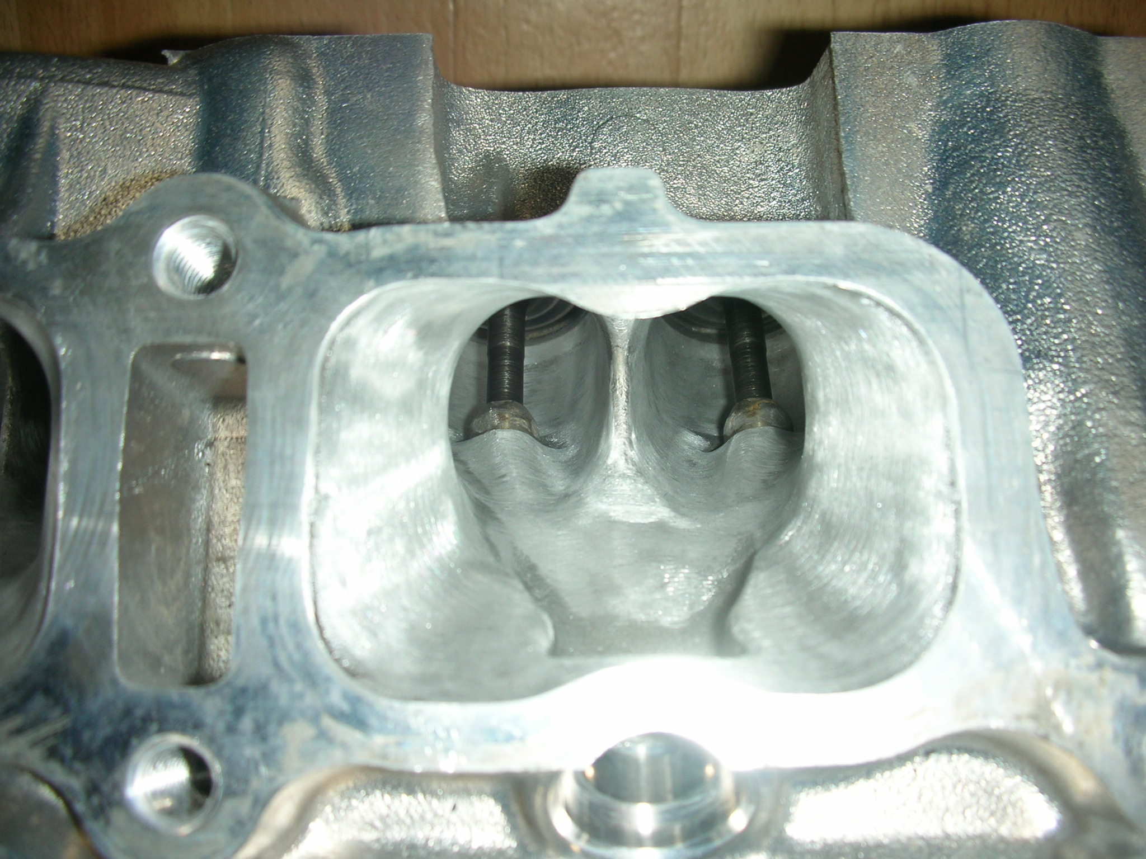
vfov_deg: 40.7
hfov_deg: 52.6
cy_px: 430
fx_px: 1159
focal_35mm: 35
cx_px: 573
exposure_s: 1/60.1
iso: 50
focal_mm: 5.8
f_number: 3
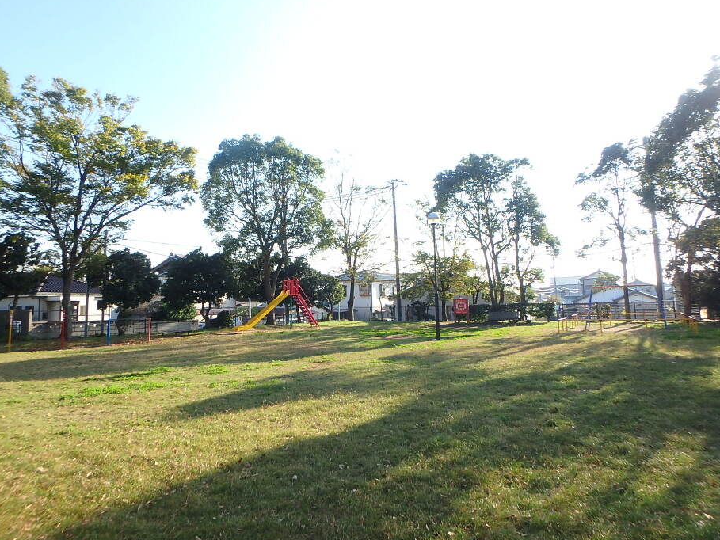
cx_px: 349
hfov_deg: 76.4
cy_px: 259
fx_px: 458
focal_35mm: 22
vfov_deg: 61.1
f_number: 3.5
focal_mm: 3.7
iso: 125
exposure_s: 1/320
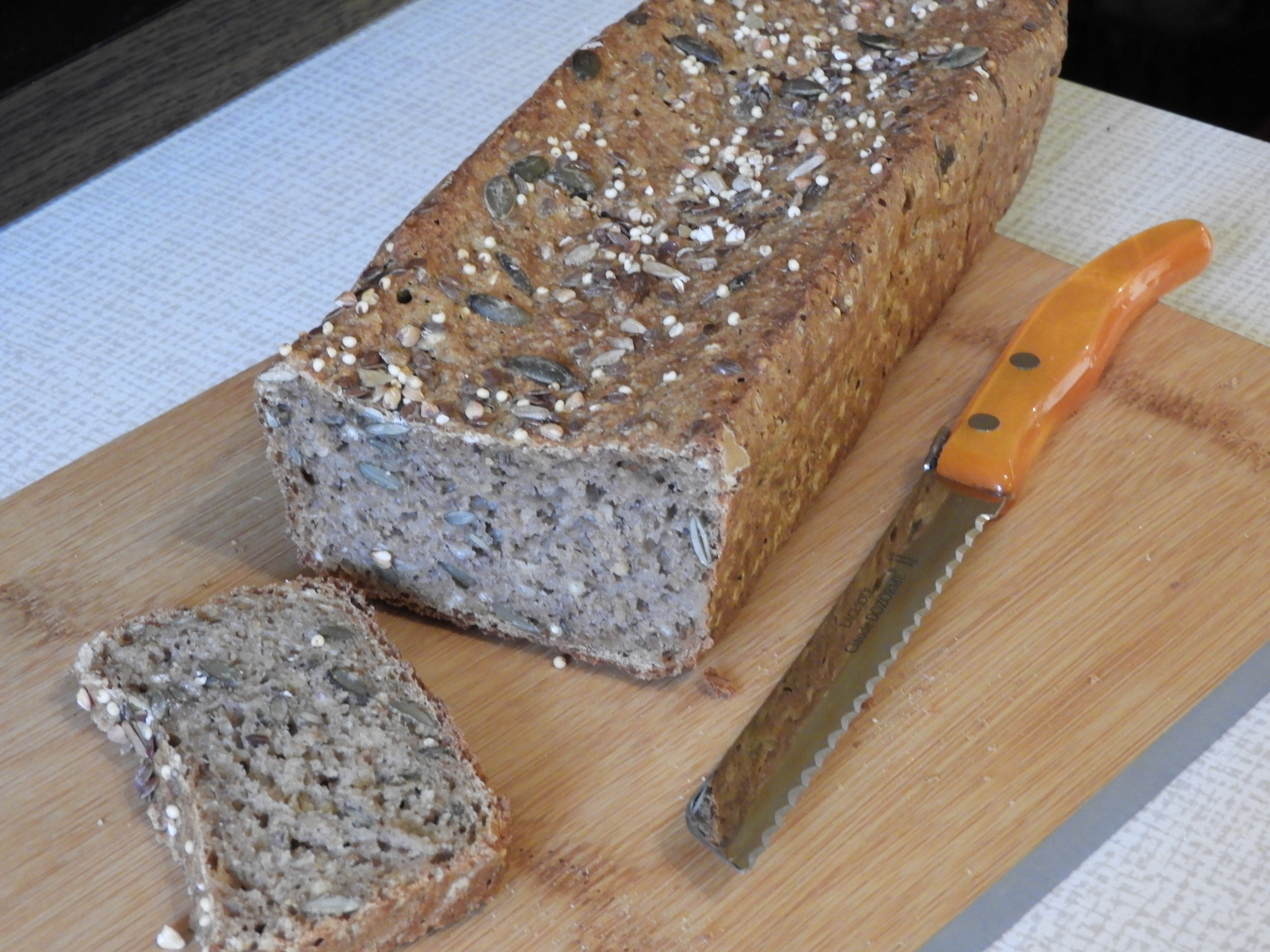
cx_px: 635
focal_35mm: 80
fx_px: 2935
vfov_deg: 18.4
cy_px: 476
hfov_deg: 24.4
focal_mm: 14.3
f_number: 4.5
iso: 800
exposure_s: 1/6
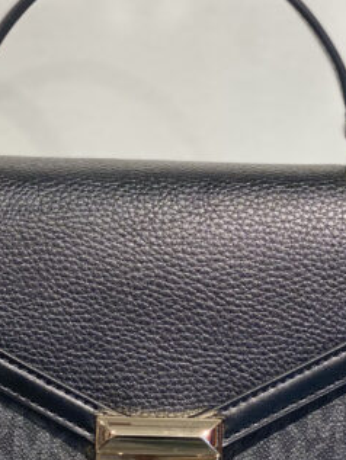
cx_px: 153
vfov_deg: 22.7
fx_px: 1145
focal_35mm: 86
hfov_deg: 17.2
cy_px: 299
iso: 40
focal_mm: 6
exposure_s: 1/100
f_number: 2
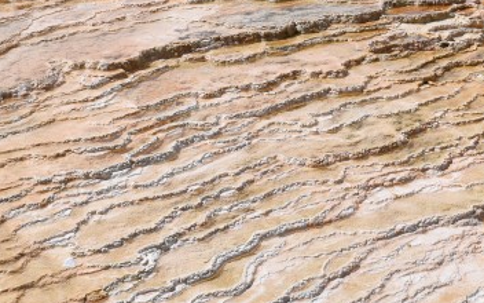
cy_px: -112
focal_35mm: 80
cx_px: 351
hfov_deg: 25.6
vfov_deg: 15.4
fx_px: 1055
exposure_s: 1/500
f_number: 11
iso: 200
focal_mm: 18
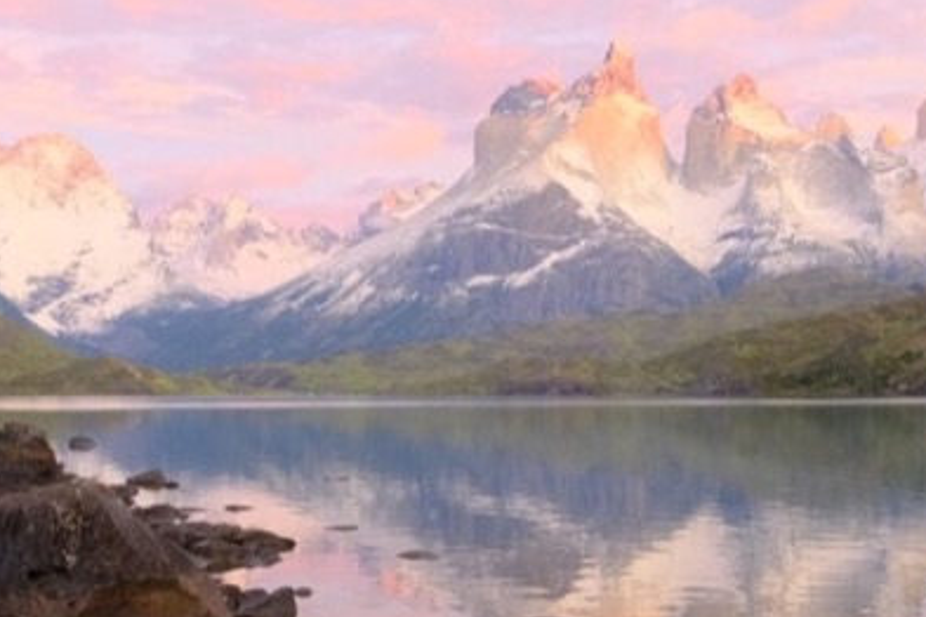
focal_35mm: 59
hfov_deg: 33.8
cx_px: 547
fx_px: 1517
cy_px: 345
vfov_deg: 23.0
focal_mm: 19.6
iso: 2000
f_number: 9
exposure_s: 1/27
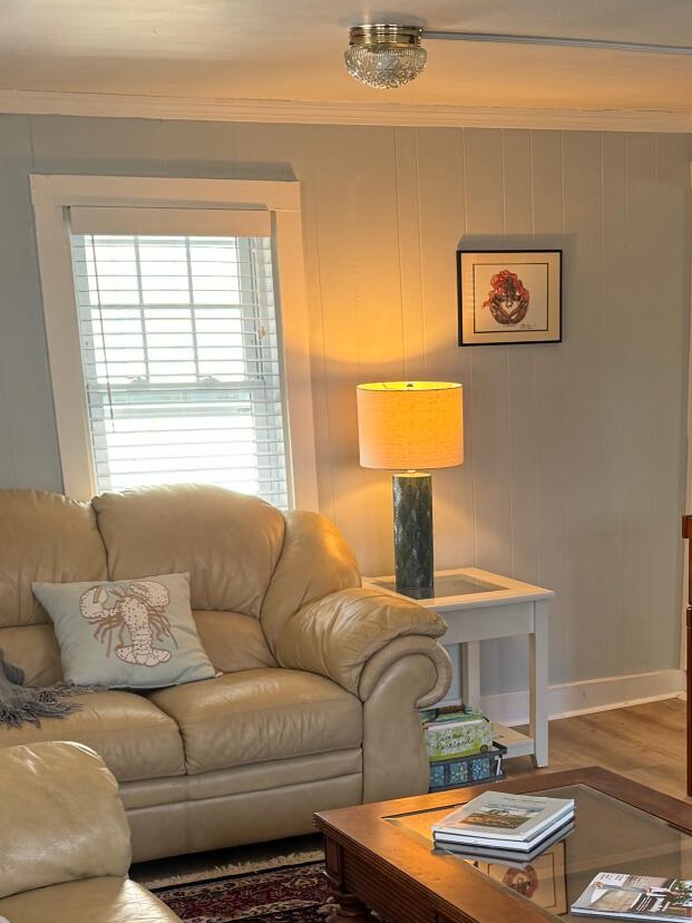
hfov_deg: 25.0
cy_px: 837
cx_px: 488
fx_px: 1546
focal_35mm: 58
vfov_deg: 31.6
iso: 125
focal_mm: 6.76
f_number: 1.78
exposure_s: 1/60
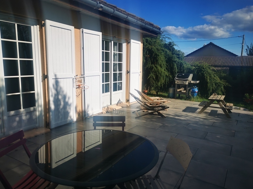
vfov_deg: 51.4
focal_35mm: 27
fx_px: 197
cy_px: 94
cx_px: 126
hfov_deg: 65.3
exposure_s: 1/4464
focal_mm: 5.58
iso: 50
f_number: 1.8
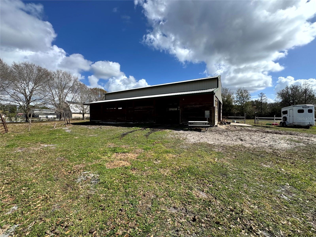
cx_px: 158
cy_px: 118
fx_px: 128
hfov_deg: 102.1
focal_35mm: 14
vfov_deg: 85.7
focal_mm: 2.22
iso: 50
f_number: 2.2
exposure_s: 1/1709
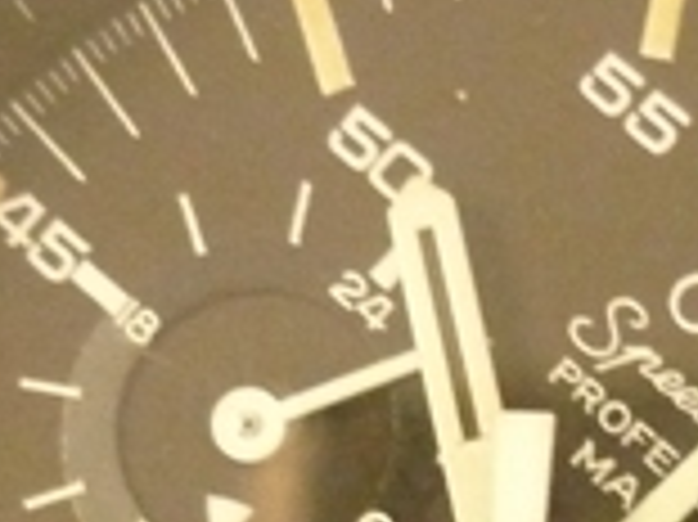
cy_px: 657
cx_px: 565
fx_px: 3445
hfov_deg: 11.5
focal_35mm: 171
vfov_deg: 8.6
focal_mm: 5.5
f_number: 2.8
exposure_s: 1/8
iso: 800
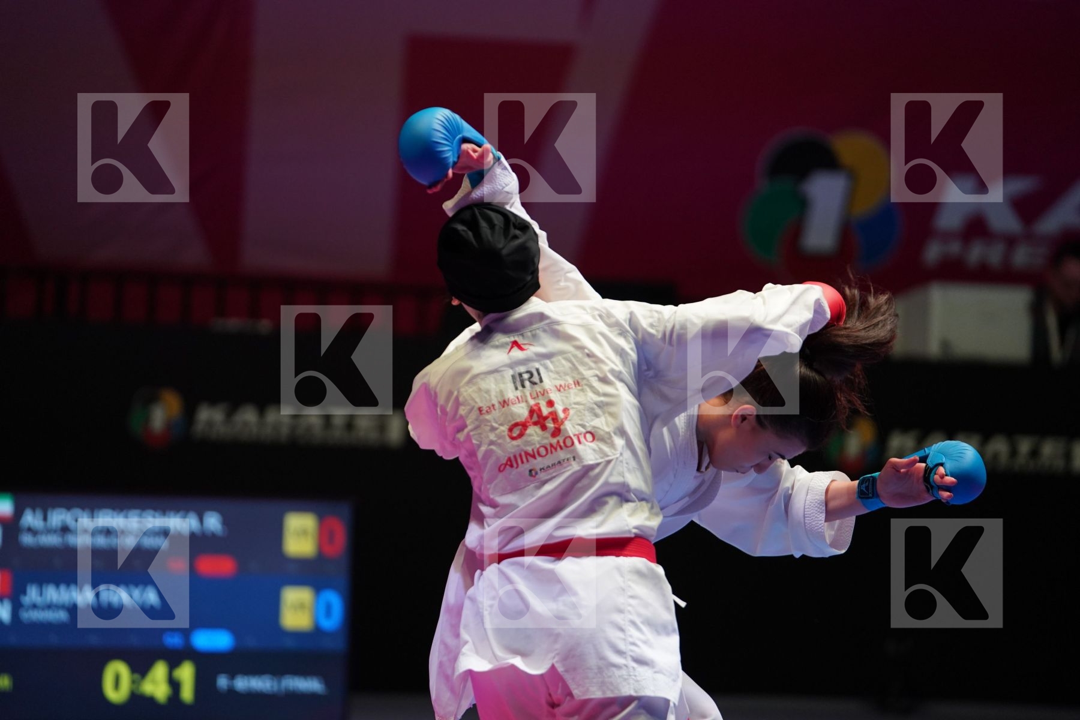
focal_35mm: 189
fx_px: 5670
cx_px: 540
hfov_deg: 10.9
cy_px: 360
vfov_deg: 7.3
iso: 2000
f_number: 2.8
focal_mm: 189
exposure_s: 1/1000
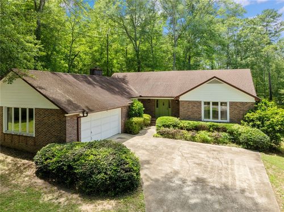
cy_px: 106
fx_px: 197
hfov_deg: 71.6
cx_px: 142
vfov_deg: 56.7
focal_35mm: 24
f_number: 4.5
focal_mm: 12.29
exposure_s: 1/40
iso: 100
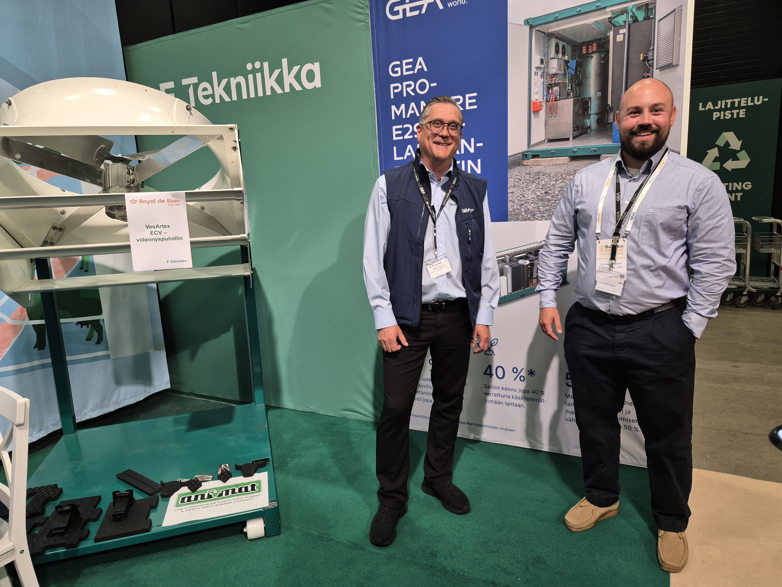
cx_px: 391
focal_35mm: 23
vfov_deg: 58.9
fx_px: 520
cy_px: 294
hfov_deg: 73.9
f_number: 1.8
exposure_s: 1/100
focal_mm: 5.4
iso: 200
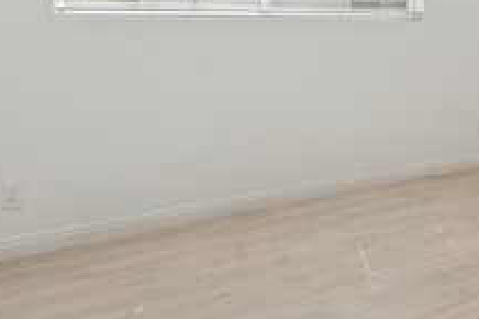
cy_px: 34
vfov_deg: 26.4
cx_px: 442
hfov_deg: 37.2
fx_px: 656
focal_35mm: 49
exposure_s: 1/50
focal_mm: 16.8
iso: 125
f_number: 8
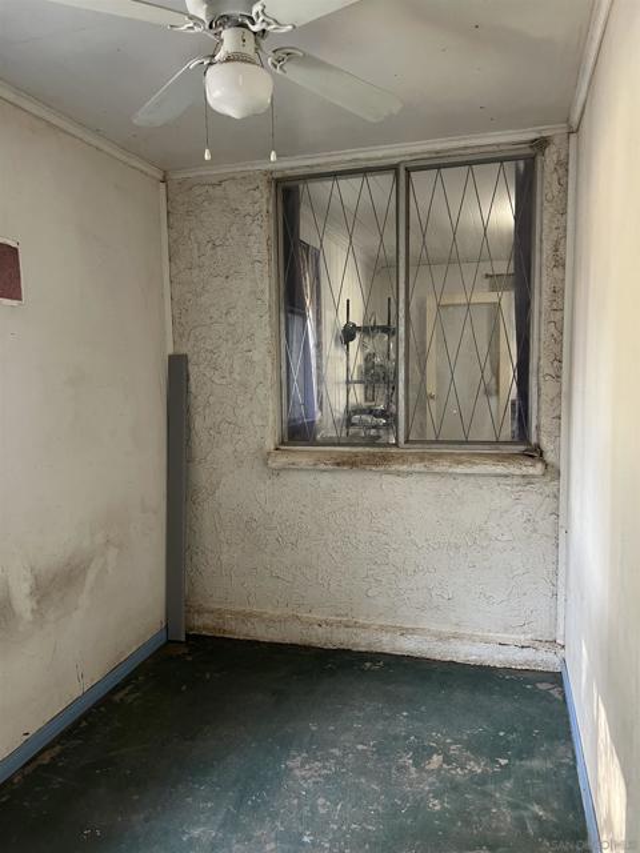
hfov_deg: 53.1
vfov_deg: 67.3
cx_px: 320
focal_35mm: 26
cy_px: 426
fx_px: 641
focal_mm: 5.7
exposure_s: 1/60
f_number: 1.5
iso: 250
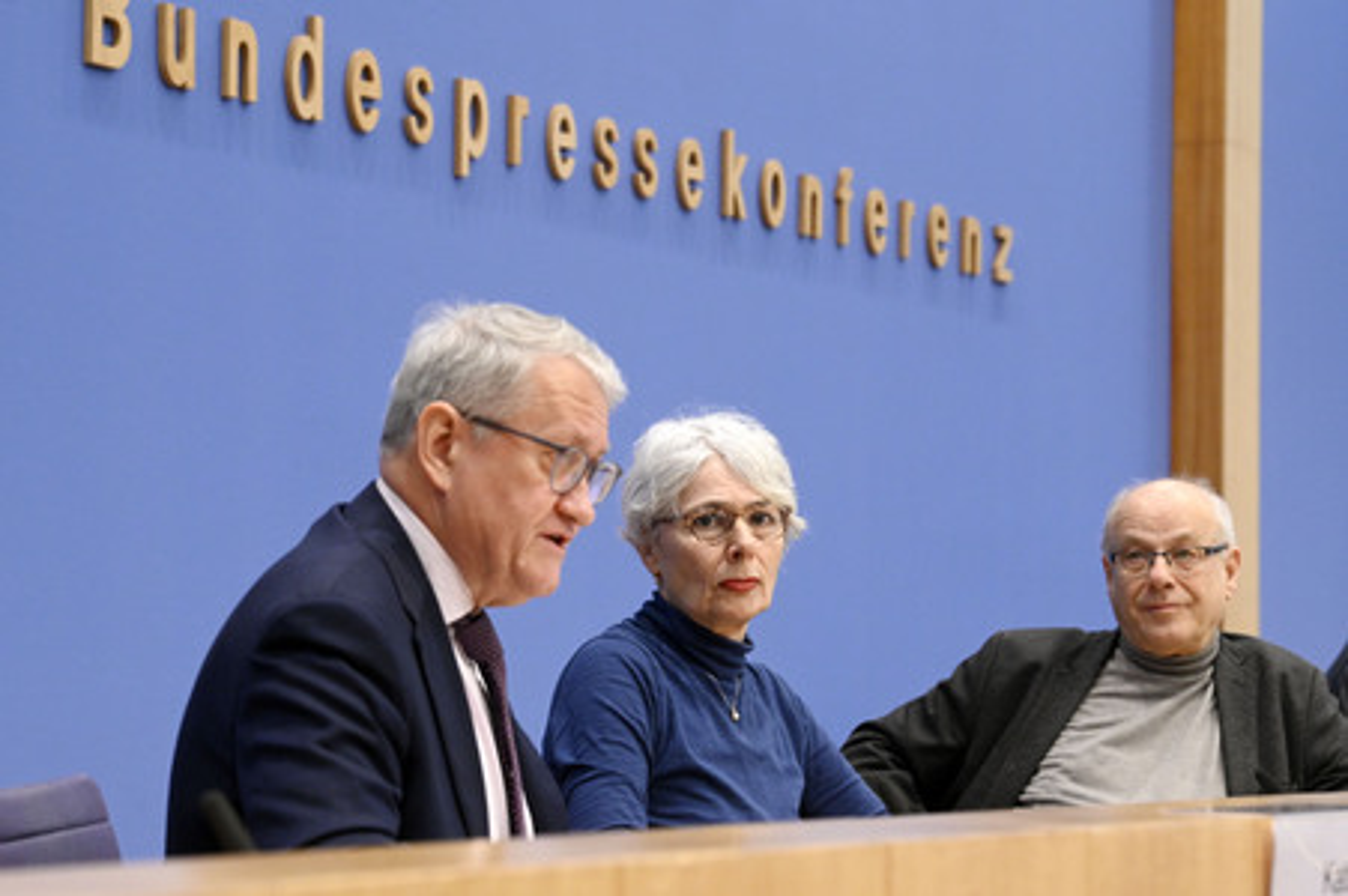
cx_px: 674
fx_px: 3555
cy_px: 448
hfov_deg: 21.5
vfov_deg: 14.4
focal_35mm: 95
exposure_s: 1/500
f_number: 6.3
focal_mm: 95
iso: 5000
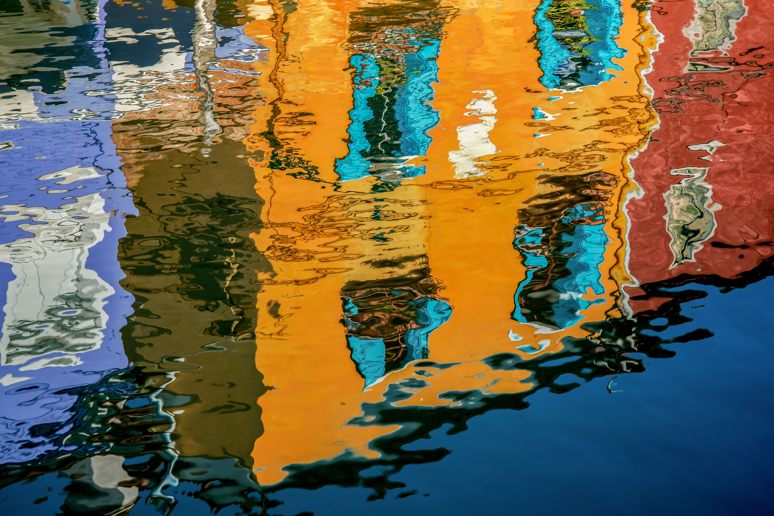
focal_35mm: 80
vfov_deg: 17.1
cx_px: 387
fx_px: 1721
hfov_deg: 25.4
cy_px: 258
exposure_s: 1/100
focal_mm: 80
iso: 200
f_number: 8
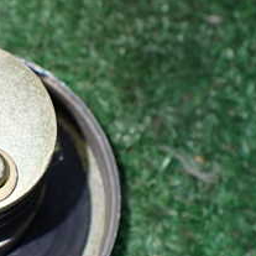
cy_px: 157
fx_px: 644
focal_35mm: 77
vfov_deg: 22.4
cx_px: -30
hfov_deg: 21.3
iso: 800
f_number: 2.3
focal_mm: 5.4
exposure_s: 1/80
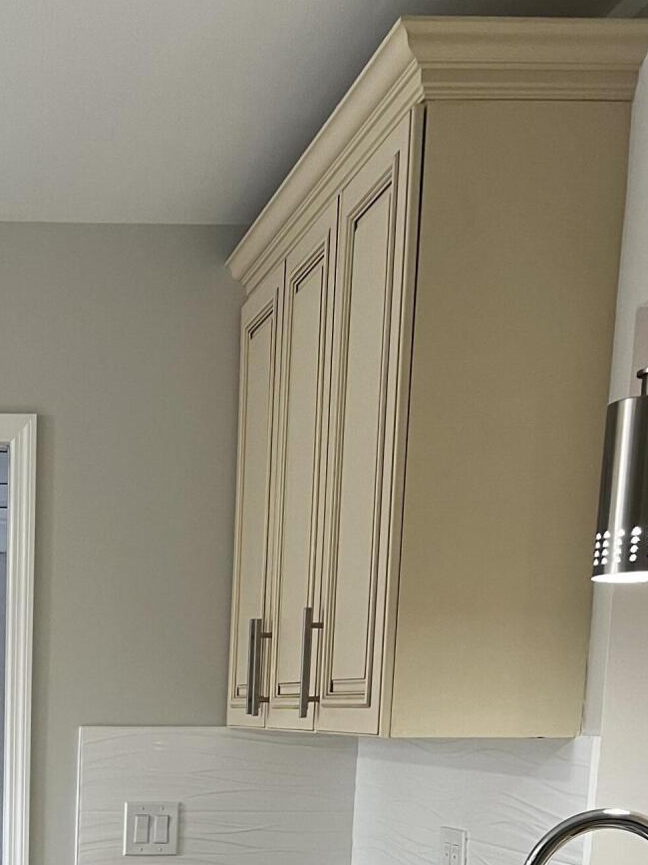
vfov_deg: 28.8
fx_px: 1498
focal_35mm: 60
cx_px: -41
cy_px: 978
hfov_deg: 23.1
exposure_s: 1/60
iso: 80
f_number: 1.5
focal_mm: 5.7
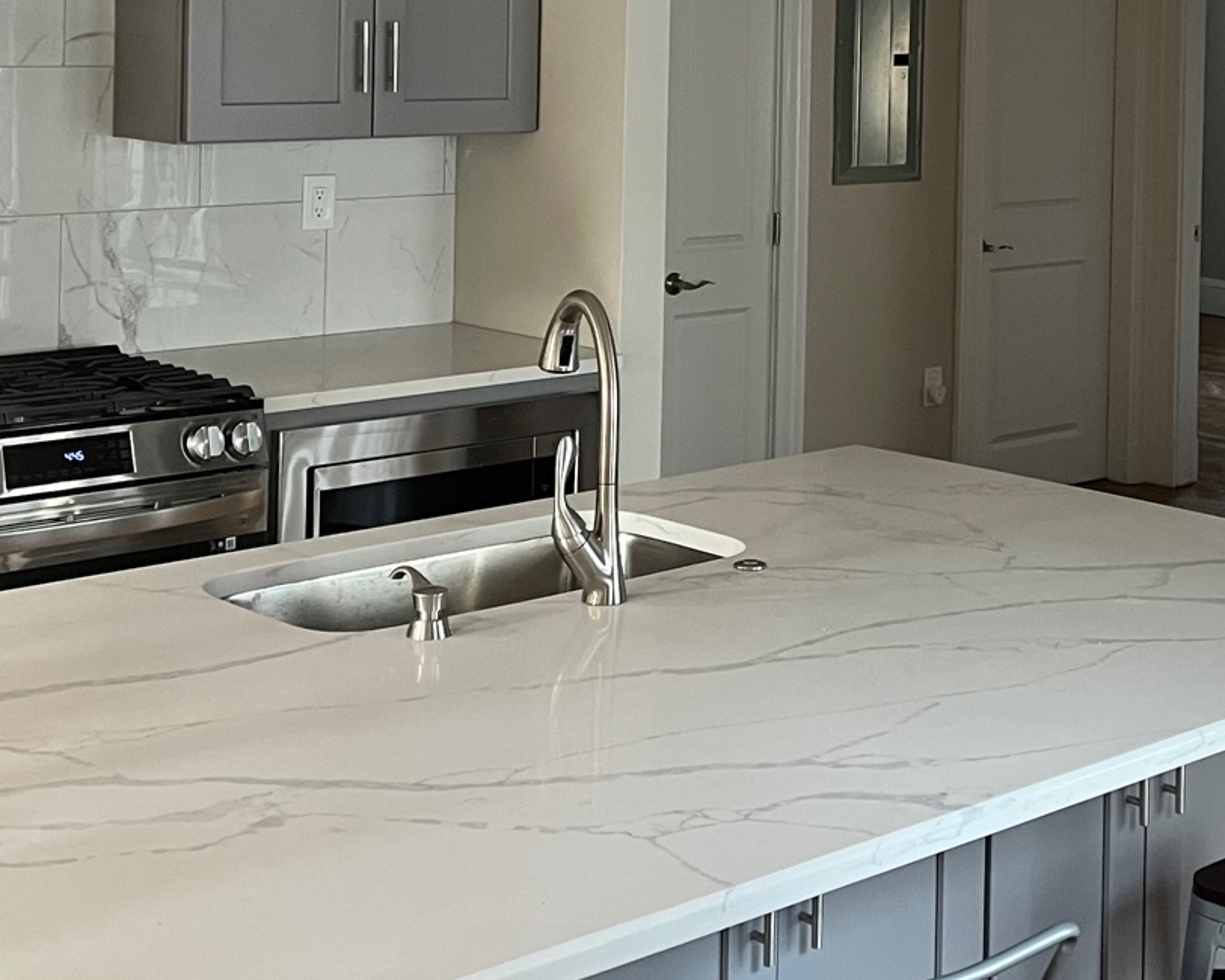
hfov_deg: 29.5
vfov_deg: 23.4
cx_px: 938
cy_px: 32
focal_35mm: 63
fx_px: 2285
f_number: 1.6
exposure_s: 1/60
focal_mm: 5.1
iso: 250
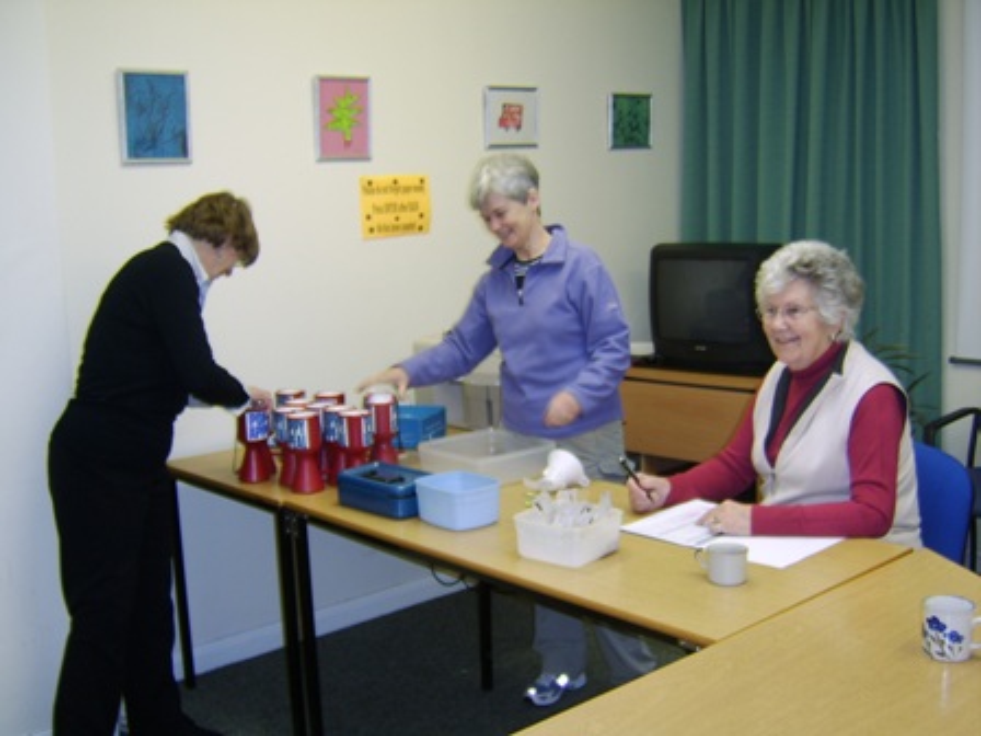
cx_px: 490
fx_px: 879
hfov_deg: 58.4
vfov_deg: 45.4
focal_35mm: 31
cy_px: 368
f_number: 2.7
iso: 71
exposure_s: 1/30
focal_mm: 8.13
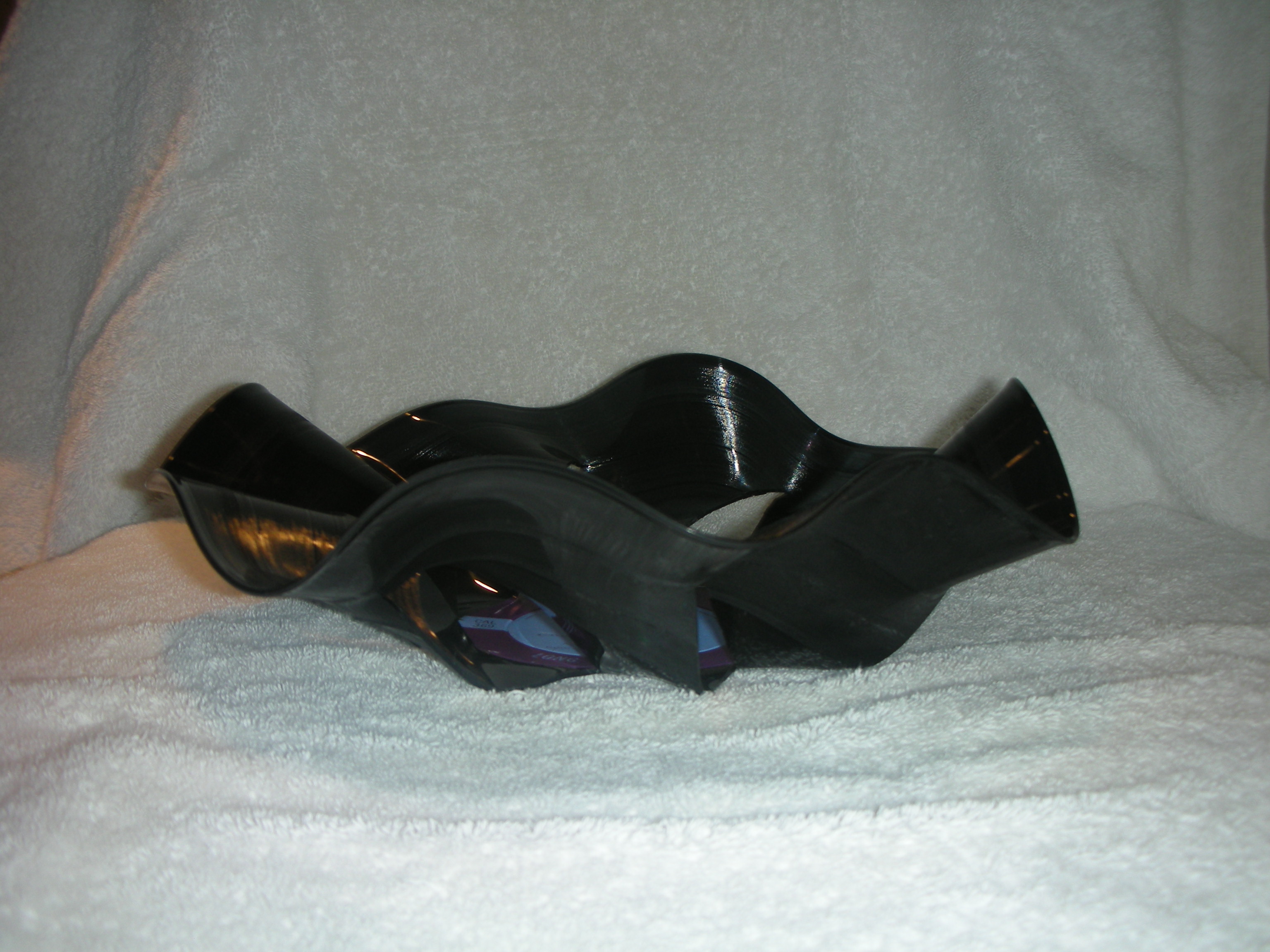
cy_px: 476
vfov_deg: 40.7
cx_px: 635
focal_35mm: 35
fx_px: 1284
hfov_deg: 52.6
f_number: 2.8
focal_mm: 5.8
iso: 50
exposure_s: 1/60
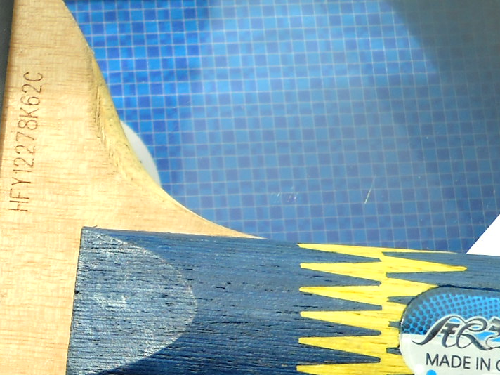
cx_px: -123
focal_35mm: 118
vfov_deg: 12.5
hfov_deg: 16.0
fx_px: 1704
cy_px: 298
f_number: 3.1
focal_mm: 6.72
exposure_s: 1/154
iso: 64
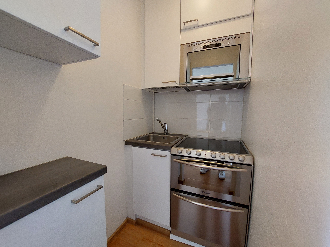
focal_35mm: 13
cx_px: 165
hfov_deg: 106.2
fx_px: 124
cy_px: 124
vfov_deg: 89.9
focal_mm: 1.74
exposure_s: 1/50
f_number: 2.2
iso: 320
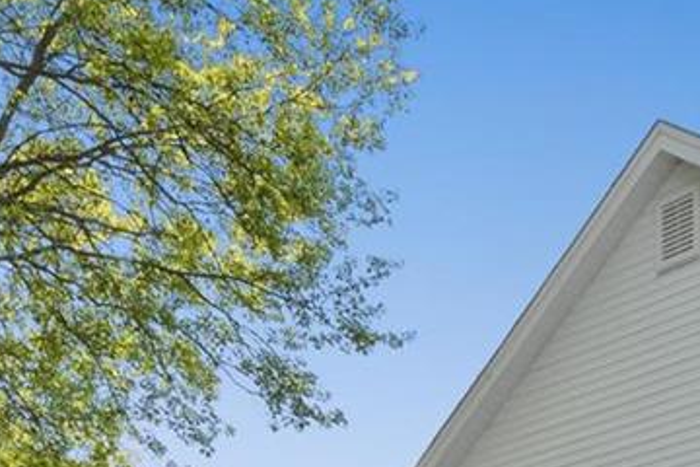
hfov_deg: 25.0
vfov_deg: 14.7
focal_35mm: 80
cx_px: 544
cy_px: 864
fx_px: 1555
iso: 400
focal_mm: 9
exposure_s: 1/160
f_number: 10
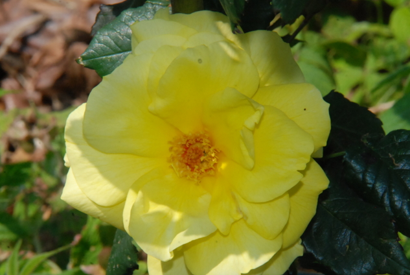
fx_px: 6056
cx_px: 208
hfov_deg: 3.9
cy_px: 153
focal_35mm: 531
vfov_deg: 2.6
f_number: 32
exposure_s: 1/200
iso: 800
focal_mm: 280
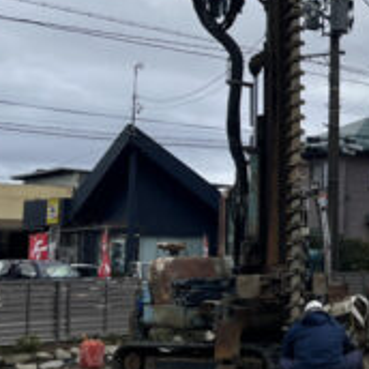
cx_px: 543
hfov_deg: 19.2
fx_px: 965
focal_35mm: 80
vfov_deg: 21.6
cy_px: 159
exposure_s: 1/2967
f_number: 1.6
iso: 50
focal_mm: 5.1
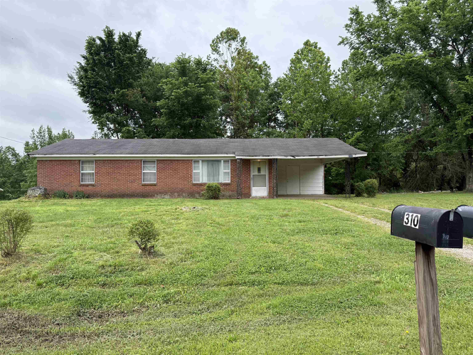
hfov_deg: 71.6
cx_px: 236
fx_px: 328
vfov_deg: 56.8
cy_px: 178
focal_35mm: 24
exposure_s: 1/967
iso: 100
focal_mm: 6.76
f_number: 1.78
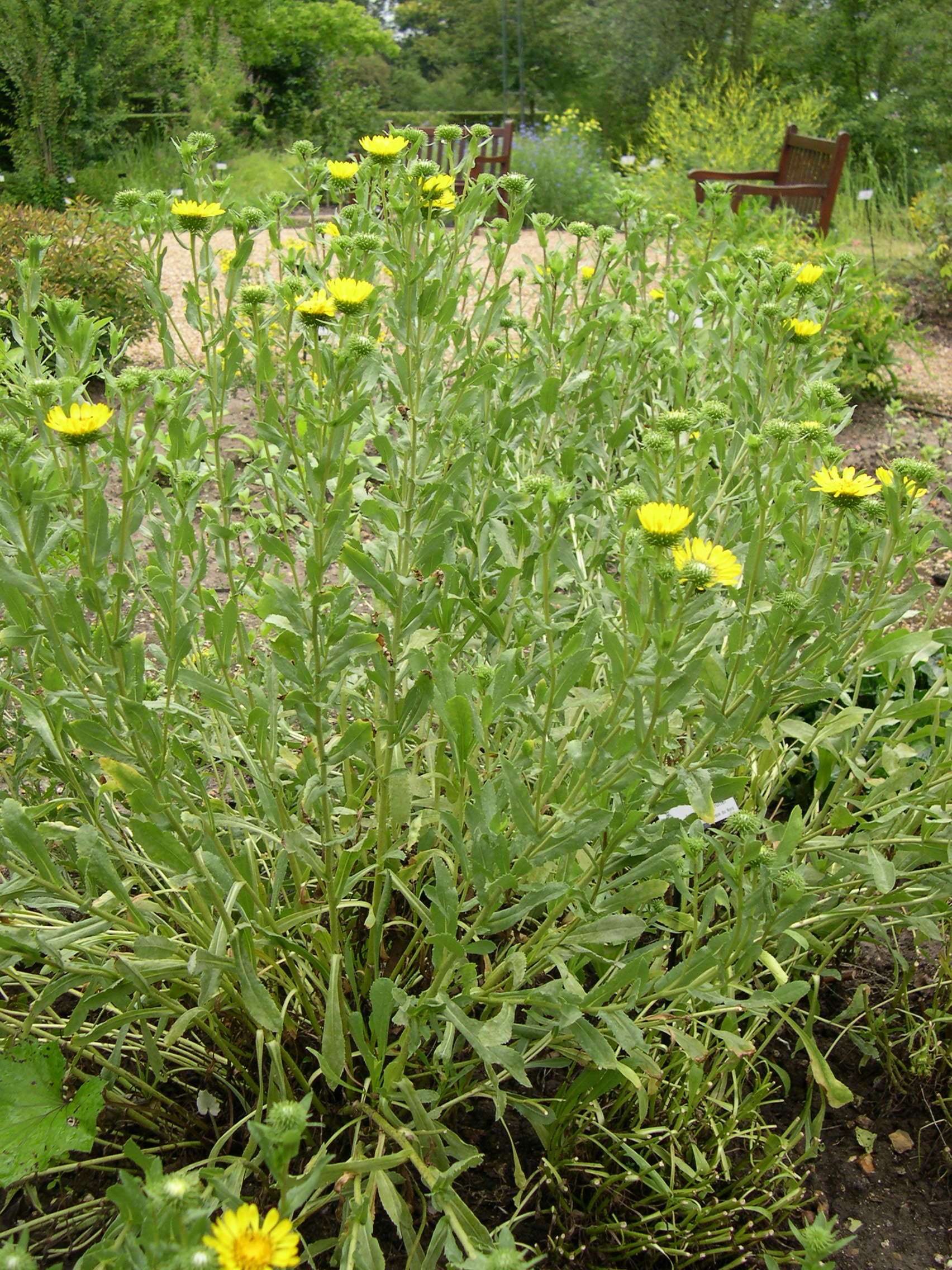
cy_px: 635
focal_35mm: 38
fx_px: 1393
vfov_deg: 49.0
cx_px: 476
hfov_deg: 37.7
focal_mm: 8
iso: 100
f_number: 2.8
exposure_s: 1/388
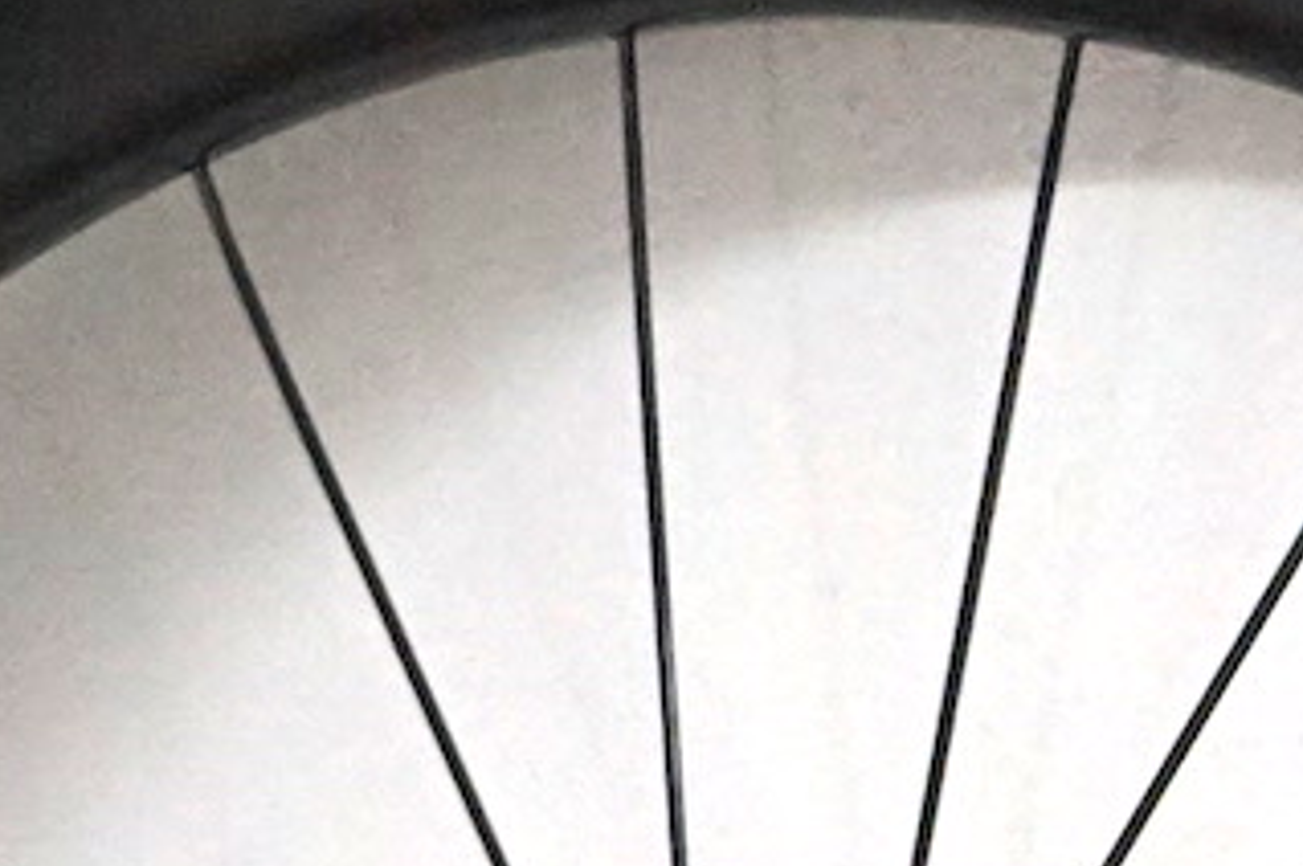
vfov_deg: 4.0
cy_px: 2169
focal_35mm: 332
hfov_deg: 6.1
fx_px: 12004
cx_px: 2606
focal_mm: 53
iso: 5000
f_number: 5
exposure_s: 1/160
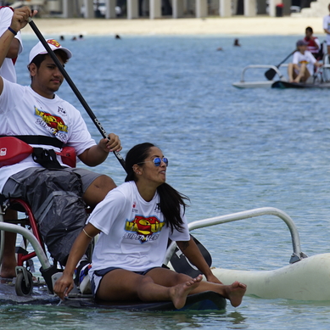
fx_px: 5652
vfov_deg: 3.3
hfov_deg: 3.3
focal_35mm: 524
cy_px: 129
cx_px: 120
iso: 100
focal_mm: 200
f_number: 8
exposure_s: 1/320
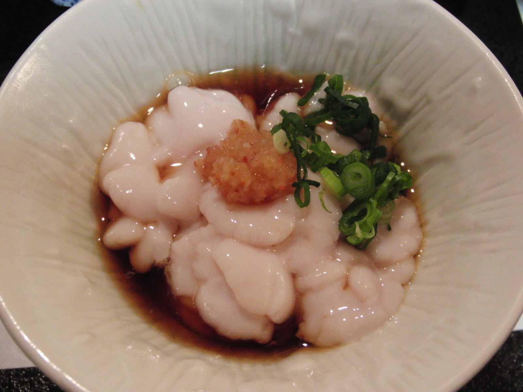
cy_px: 196
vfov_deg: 38.7
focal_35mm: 37
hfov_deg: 50.1
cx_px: 262
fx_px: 559
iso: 800
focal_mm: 6.42
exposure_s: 1/25
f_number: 3.6
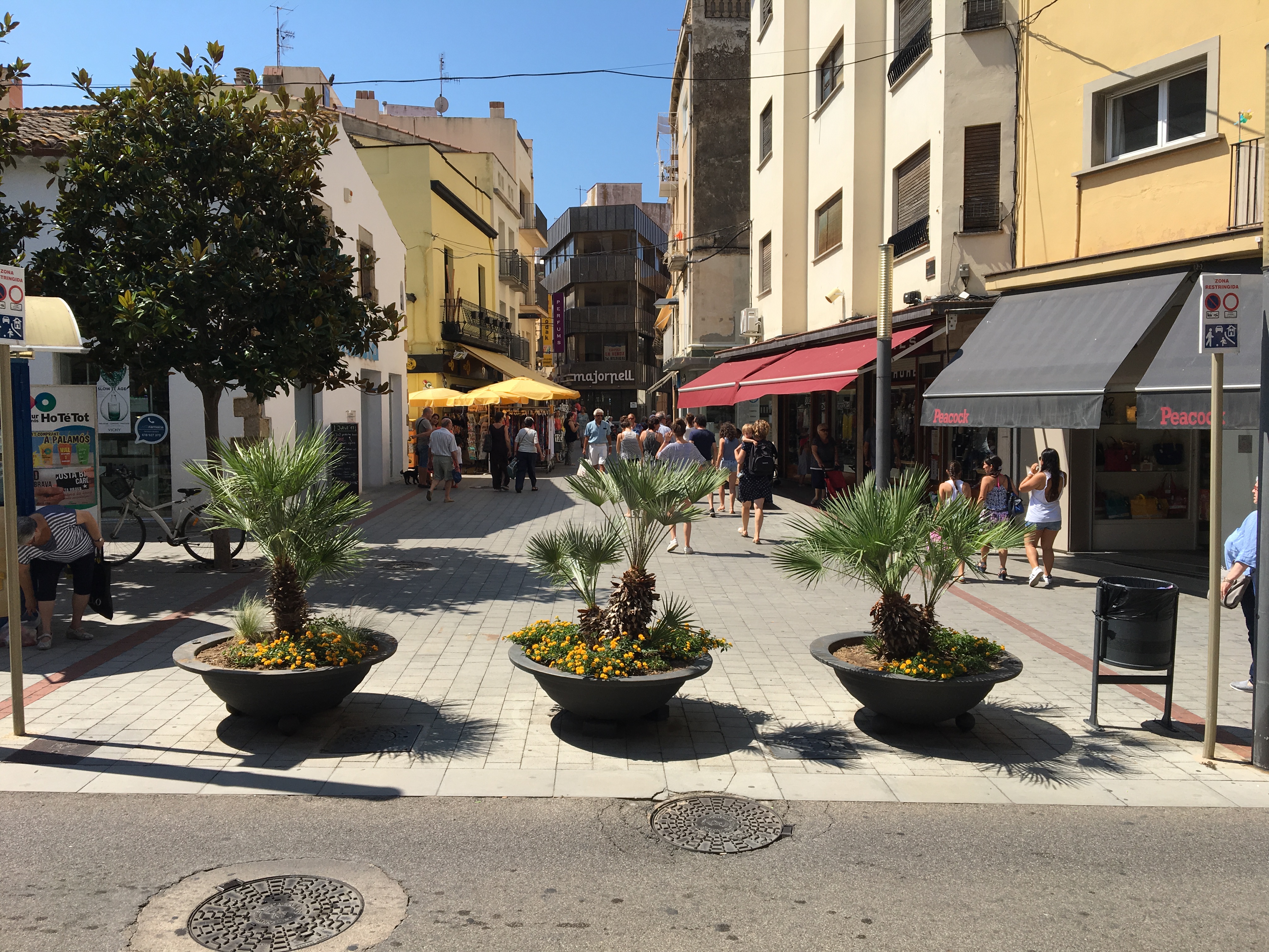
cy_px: 476
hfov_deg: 61.7
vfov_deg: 48.2
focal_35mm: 29
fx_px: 1063
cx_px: 634
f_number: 2.2
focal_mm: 4.15
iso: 25
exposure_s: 1/1451
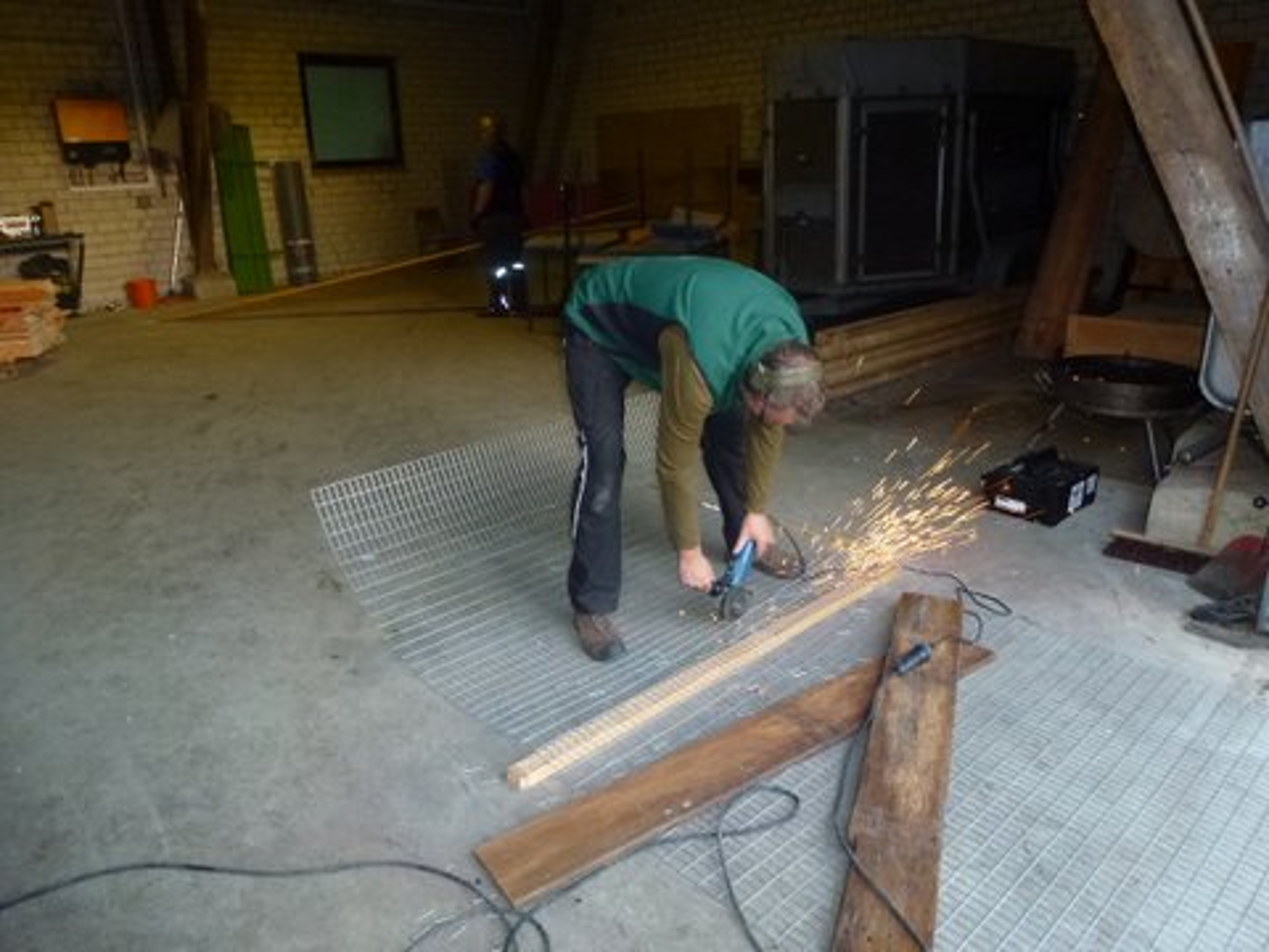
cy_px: 476
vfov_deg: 56.8
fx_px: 880
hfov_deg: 71.6
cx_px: 634
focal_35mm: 24
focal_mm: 4.3
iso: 320
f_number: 3.3
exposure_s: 1/60
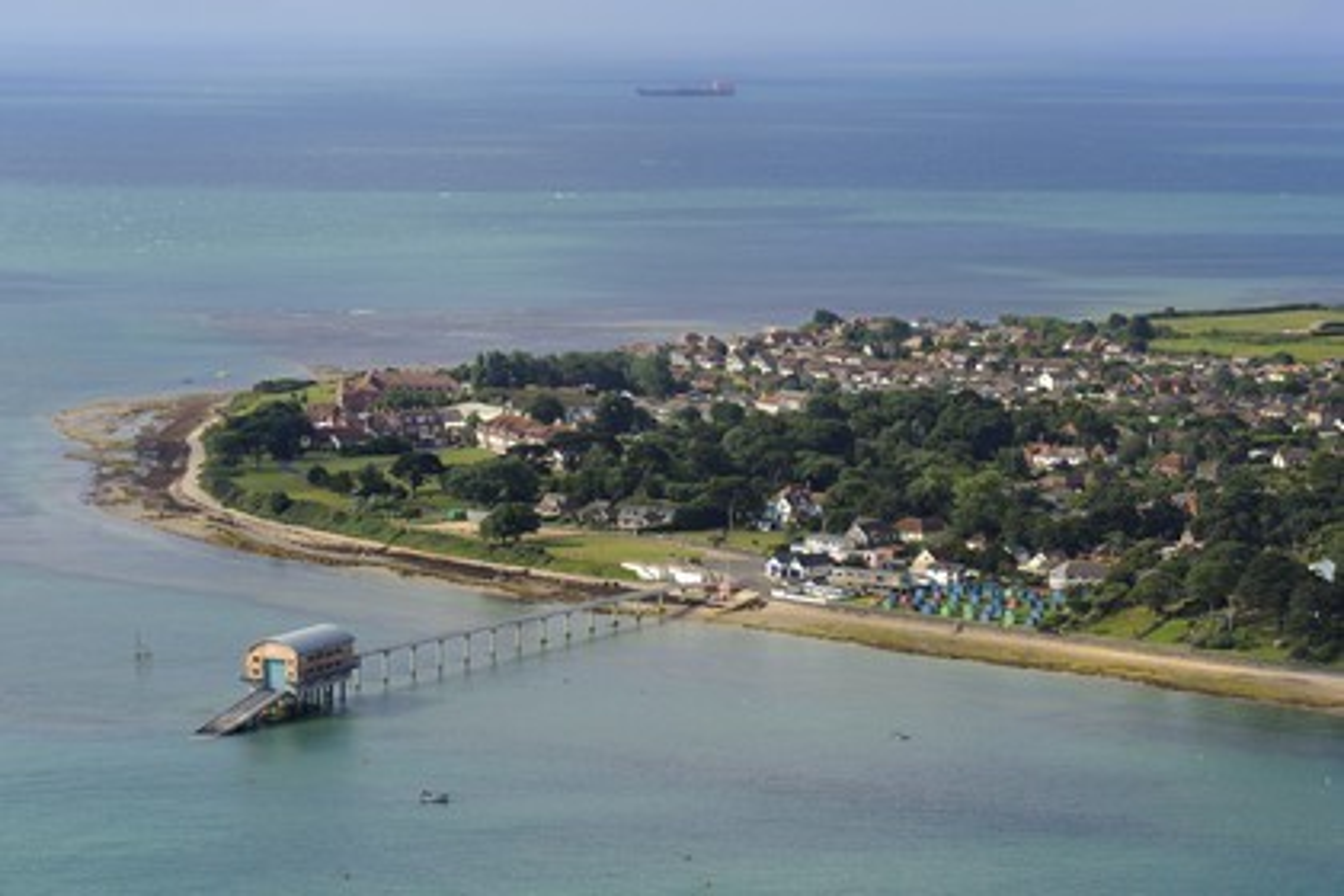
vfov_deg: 13.0
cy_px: 448
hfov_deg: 19.5
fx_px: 3920
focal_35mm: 105
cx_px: 672
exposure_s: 1/800
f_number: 8
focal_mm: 105
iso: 400
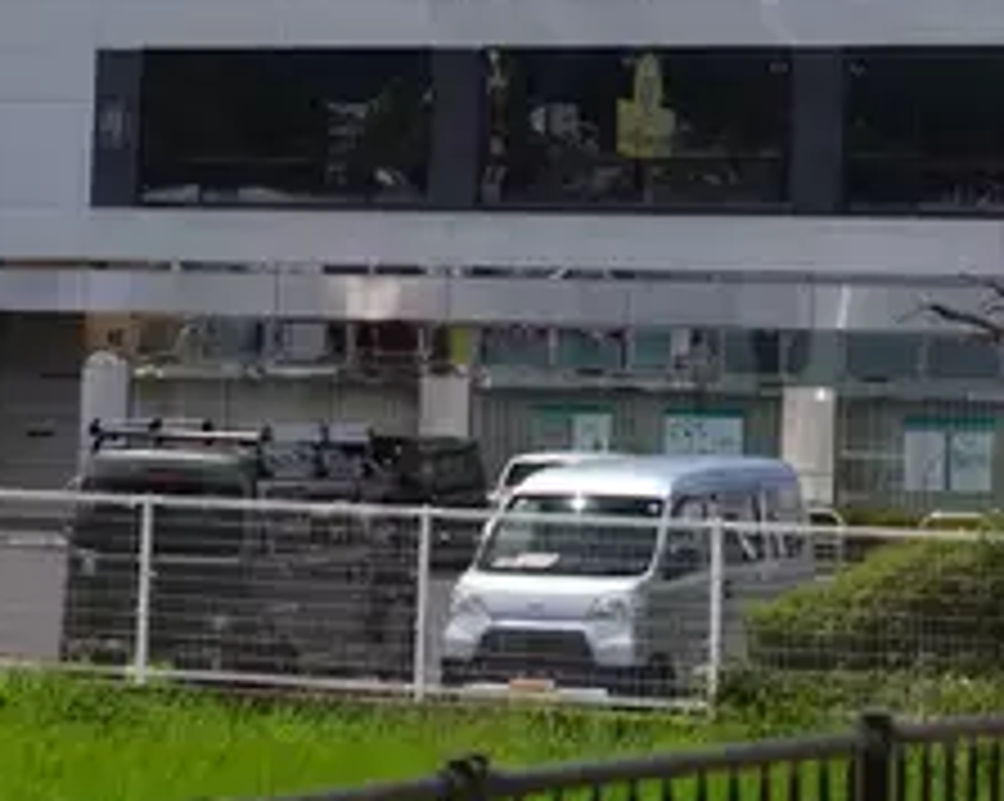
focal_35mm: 134
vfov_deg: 11.3
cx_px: 815
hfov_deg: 14.3
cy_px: -68
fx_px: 3978
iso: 320
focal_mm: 35
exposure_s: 1/1900
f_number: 2.8
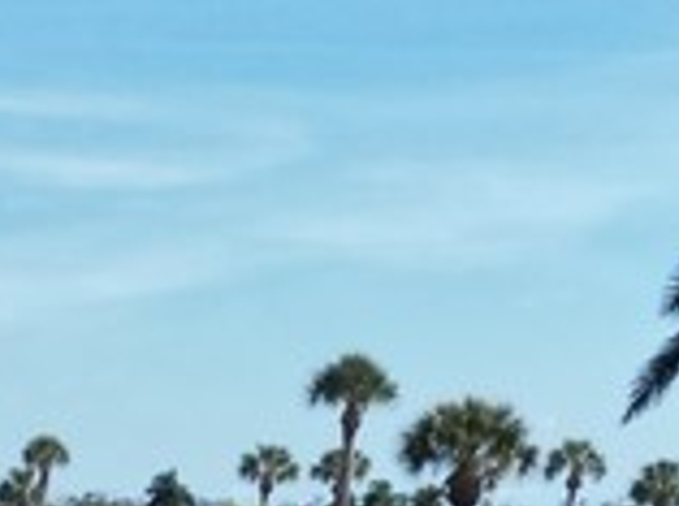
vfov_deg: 8.4
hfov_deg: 12.0
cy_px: 1345
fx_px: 3073
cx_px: -333
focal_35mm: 157
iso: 130
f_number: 1.7
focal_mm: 6.72
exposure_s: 1/3000
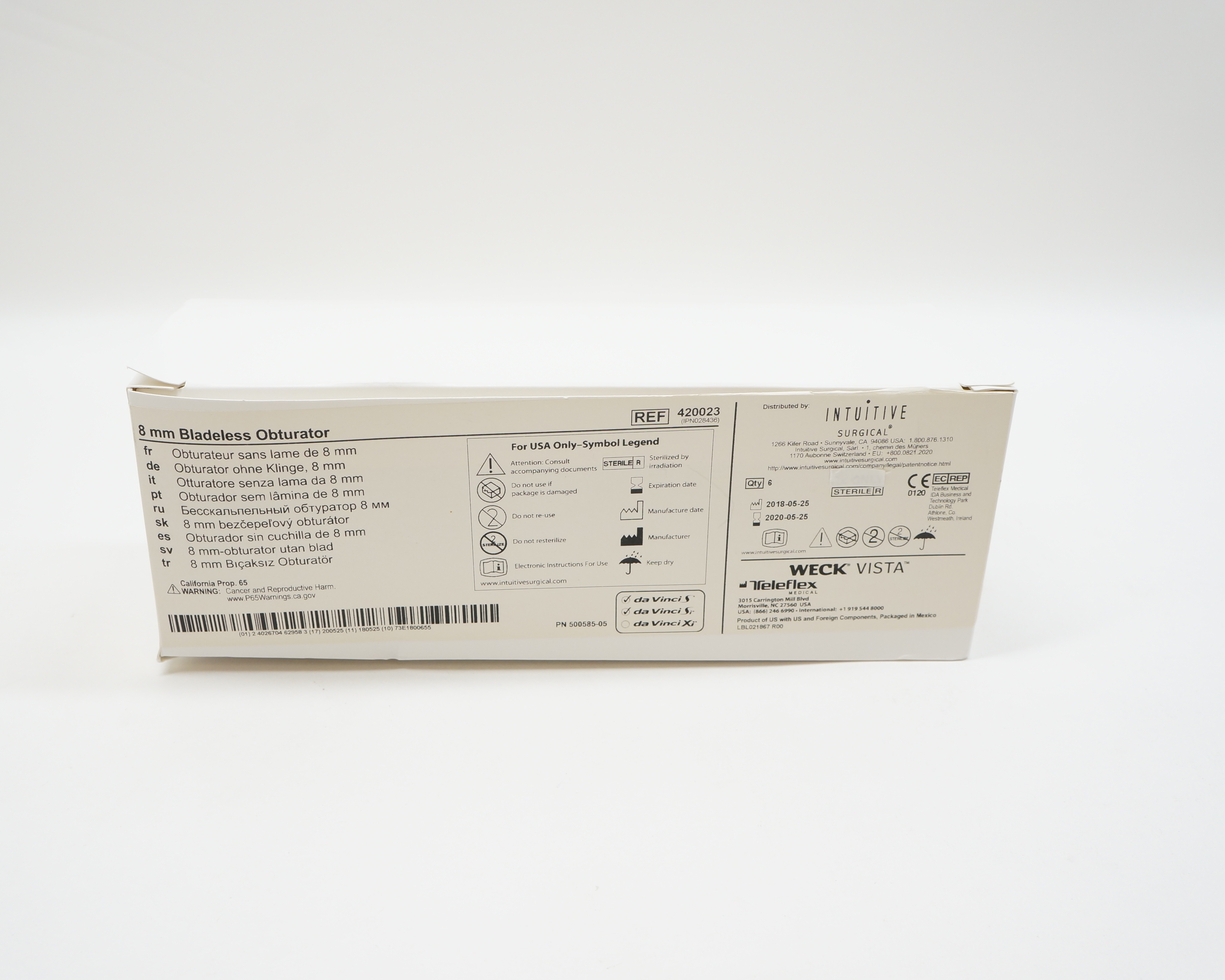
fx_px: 1233
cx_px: 578
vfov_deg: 43.4
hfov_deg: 52.8
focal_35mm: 34
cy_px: 492
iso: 400
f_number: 6.3
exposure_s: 1/50
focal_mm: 20
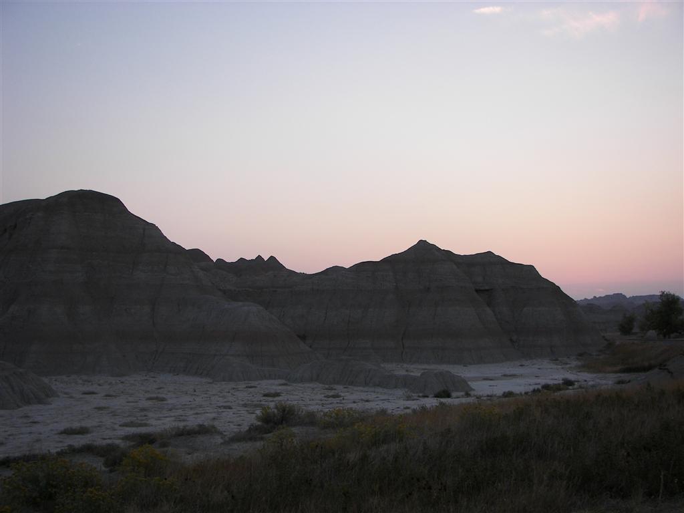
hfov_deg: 51.4
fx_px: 711
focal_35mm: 36
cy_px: 256
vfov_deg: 39.7
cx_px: 342
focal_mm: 6
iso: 64
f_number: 2.8
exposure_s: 1/80
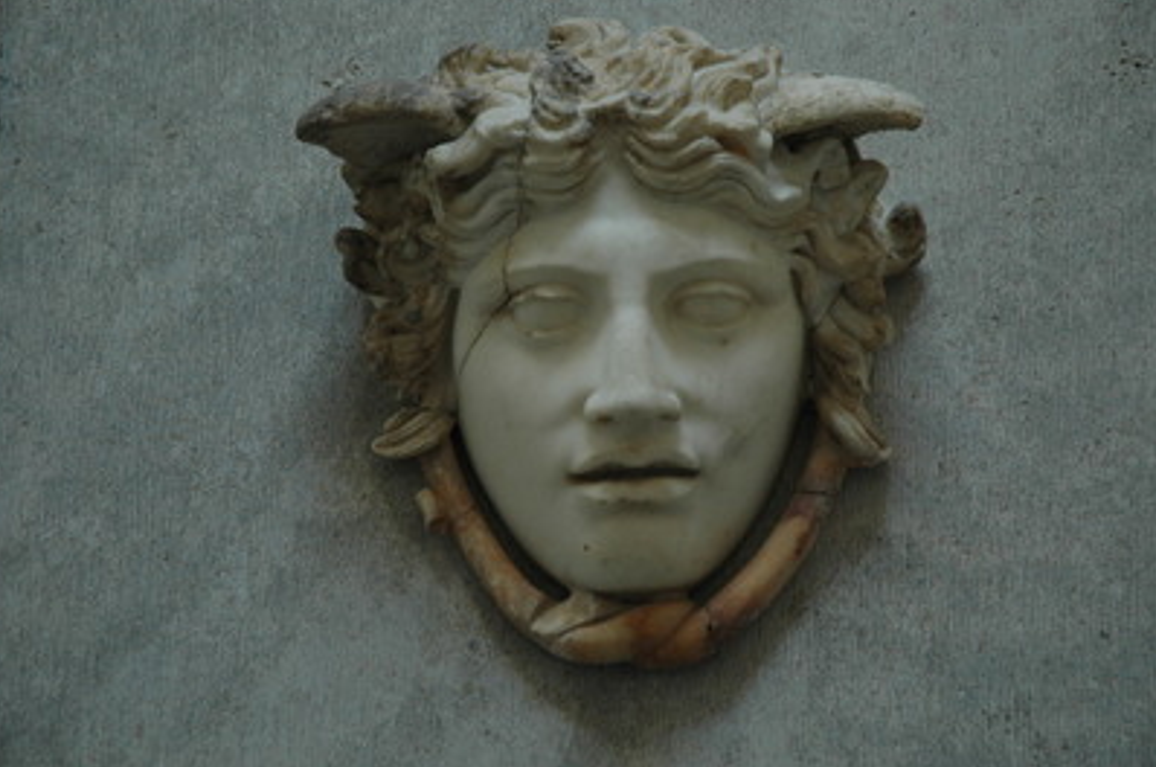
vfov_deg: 11.8
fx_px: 3719
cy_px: 357
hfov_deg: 17.7
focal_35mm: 116
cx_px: 595
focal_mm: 70
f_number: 4.5
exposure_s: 1/15
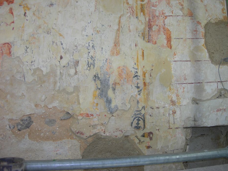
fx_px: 250
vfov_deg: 37.7
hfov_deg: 49.0
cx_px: 114
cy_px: 86
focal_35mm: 38
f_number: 2.8
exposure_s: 1/43
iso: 50
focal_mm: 7.8
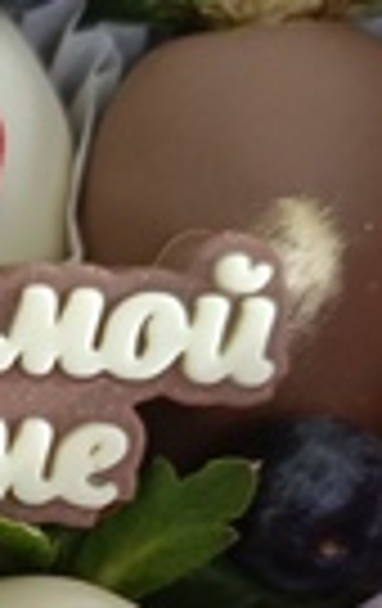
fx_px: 1558
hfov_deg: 12.8
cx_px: -279
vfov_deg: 21.4
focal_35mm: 94
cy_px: 576
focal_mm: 4.76
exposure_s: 1/50
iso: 264
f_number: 1.69
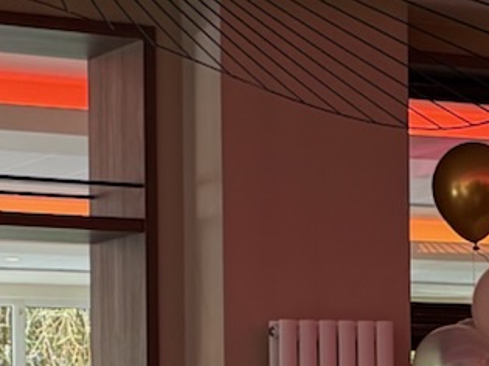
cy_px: 416
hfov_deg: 12.7
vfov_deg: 9.4
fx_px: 2203
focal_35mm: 156
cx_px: 236
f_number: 1.78
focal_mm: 6.76
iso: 200
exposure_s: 1/103
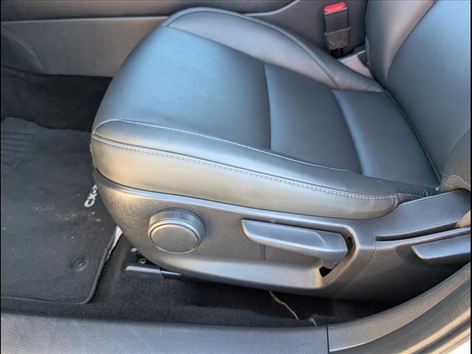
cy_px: 177
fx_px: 327
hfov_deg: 71.6
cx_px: 236
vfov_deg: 56.8
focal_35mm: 24
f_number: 1.68
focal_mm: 6.9
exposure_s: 1/455
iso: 1862
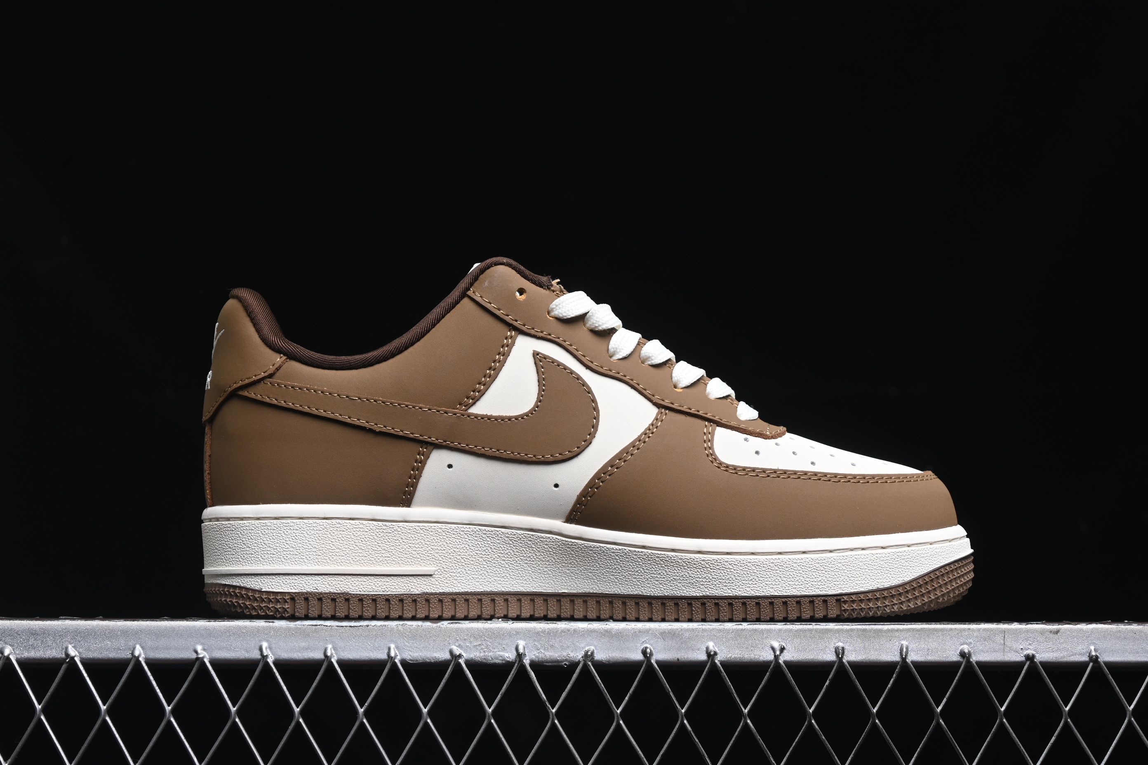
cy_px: 382
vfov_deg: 18.2
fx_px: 2391
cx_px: 574
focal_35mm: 75
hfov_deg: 27.0
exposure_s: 1/50
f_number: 6.3
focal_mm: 50
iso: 160
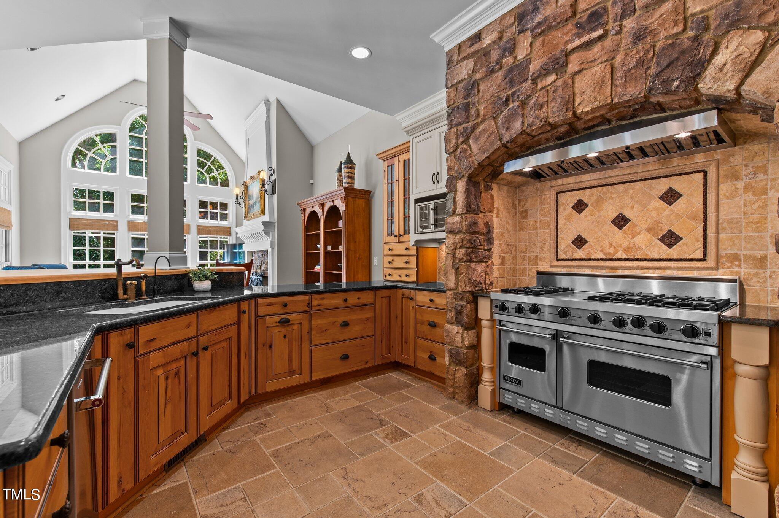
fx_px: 324
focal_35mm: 15
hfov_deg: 100.4
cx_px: 390
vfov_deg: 77.2
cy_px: 259
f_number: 7.1
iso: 400
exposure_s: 1/6
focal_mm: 15
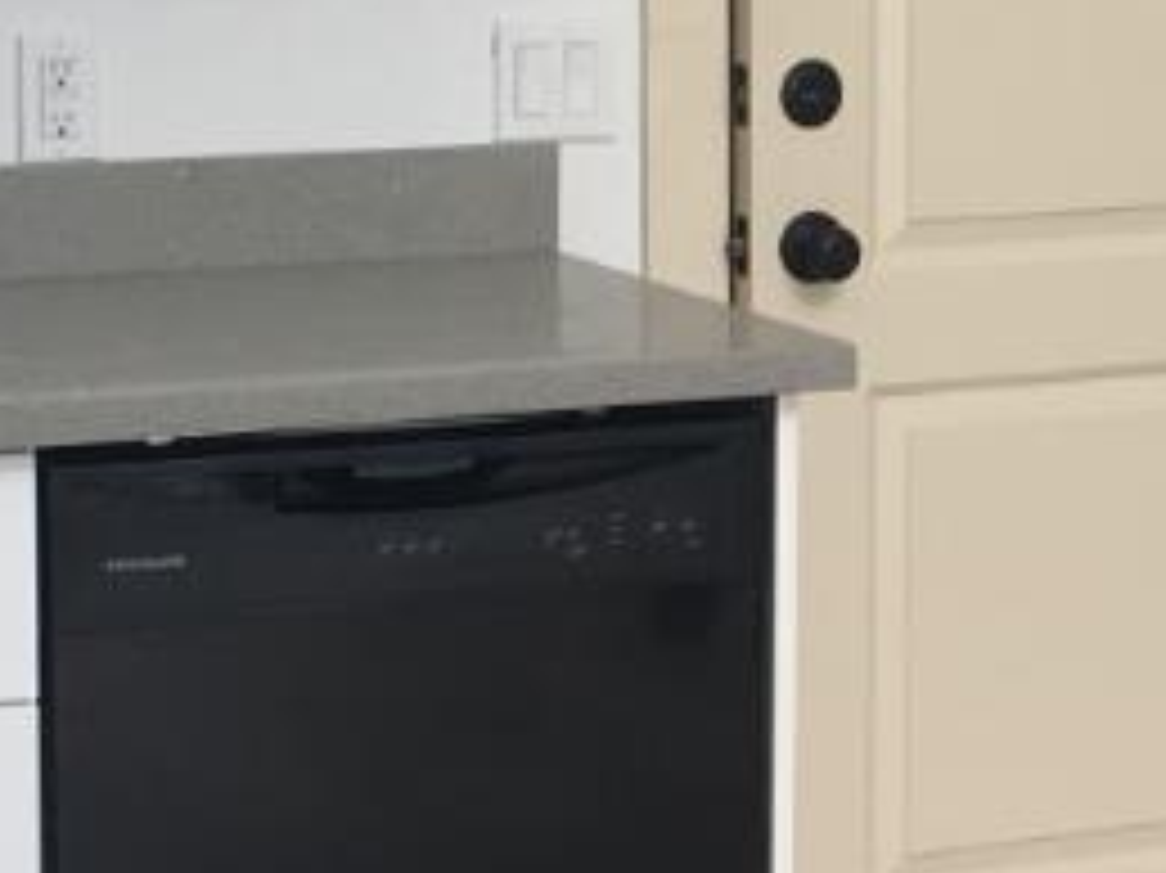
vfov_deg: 8.8
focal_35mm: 168
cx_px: 1238
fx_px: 5656
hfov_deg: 11.6
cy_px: 349
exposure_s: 1/120
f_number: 2.2
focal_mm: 4.15
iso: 32
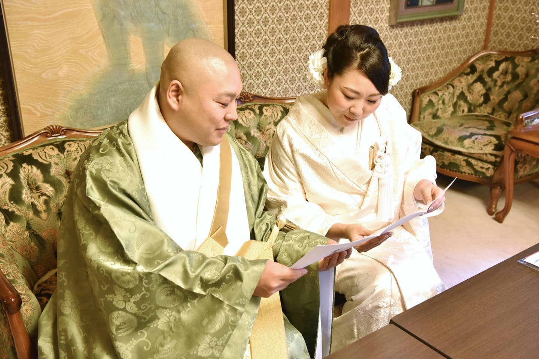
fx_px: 599
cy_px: 180
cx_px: 270
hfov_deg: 48.5
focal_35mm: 40
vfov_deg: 33.4
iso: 4000
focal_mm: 40
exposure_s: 1/60
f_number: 5.6
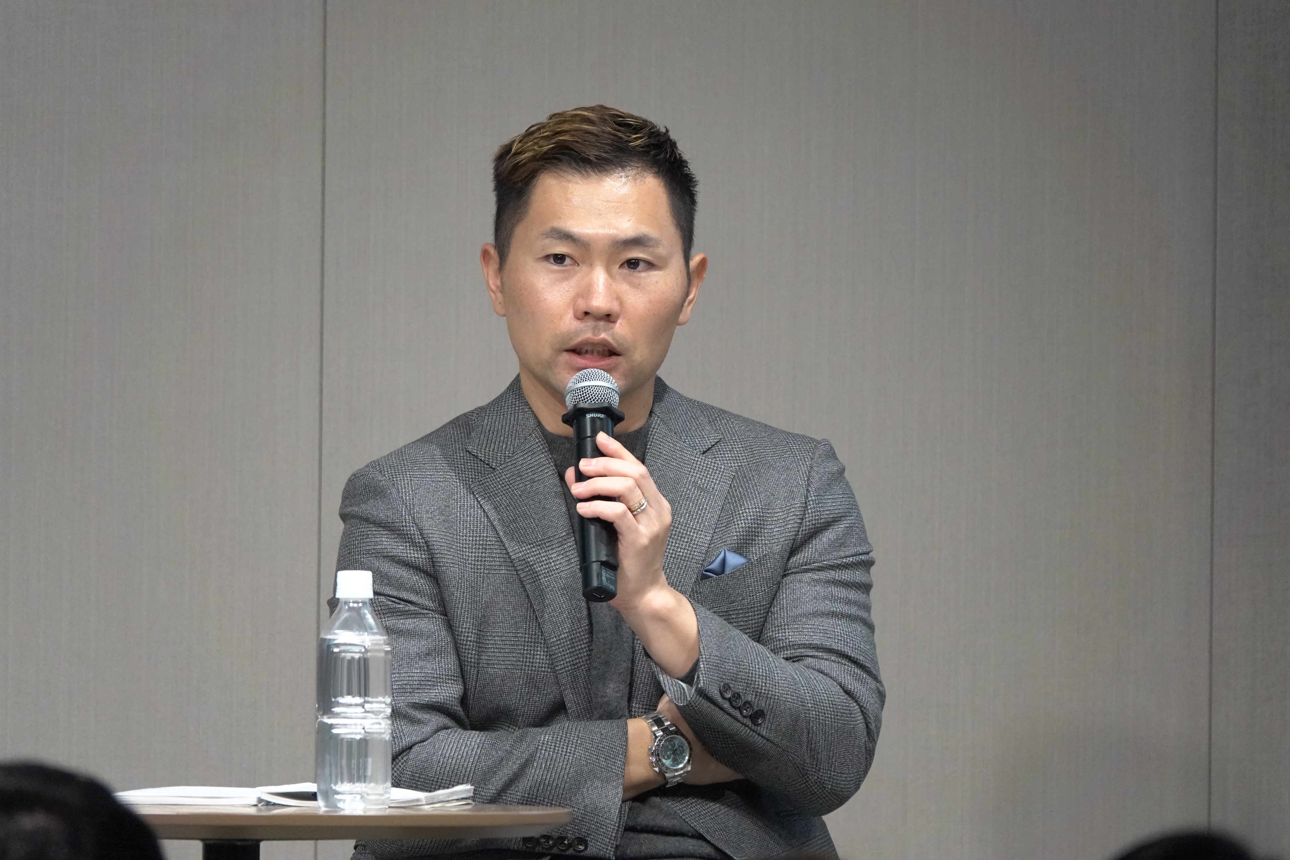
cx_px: 645
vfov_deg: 2.7
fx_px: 17915
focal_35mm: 500
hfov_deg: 4.1
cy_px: 430
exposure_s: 1/125
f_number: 4
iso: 1600
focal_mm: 183.43
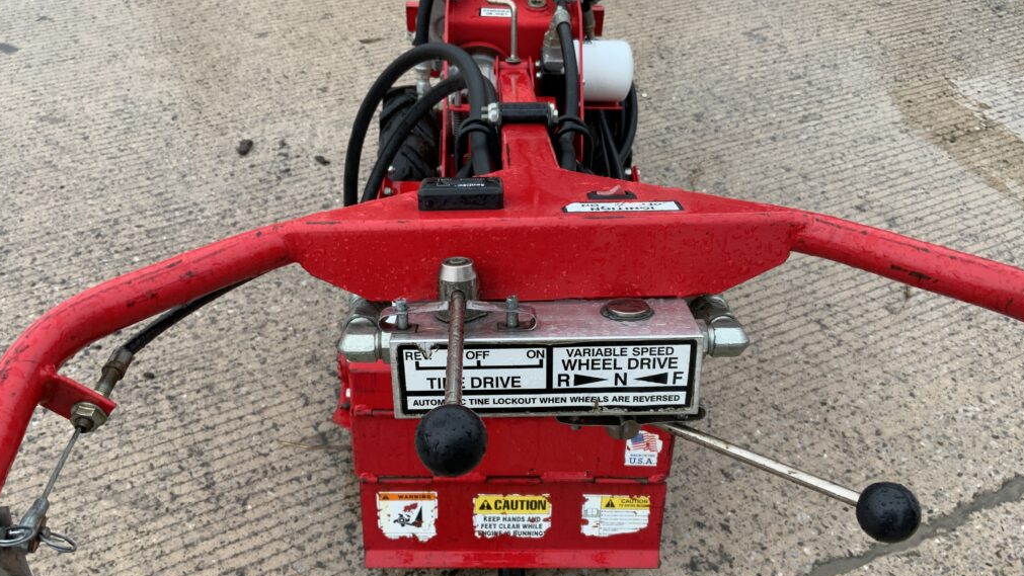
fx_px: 869
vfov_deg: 36.6
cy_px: 339
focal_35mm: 32
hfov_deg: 61.0
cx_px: 511
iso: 16
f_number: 1.8
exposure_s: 1/250
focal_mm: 3
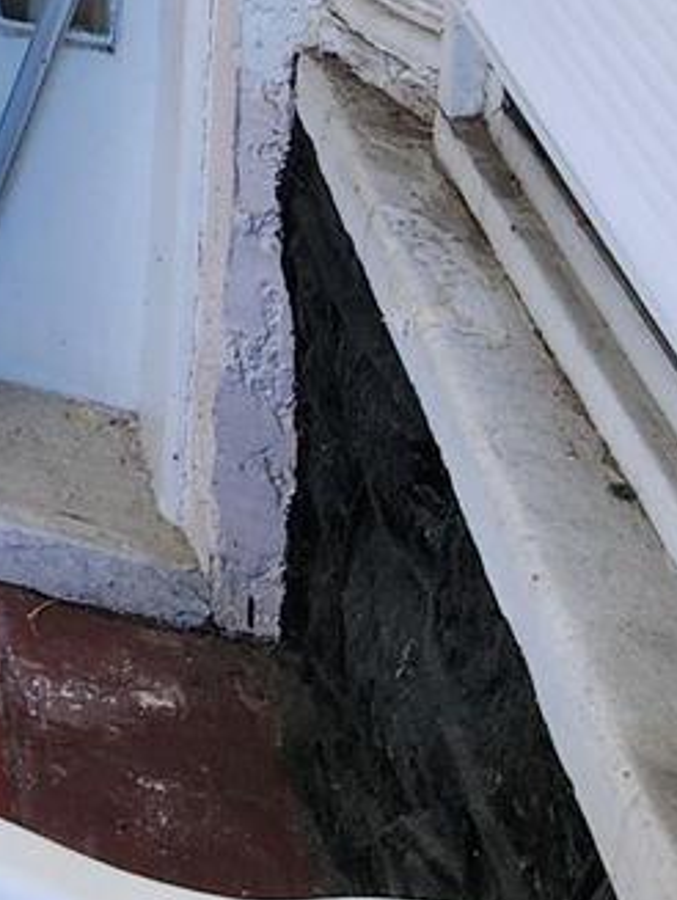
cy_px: -751
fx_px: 1588
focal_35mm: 61
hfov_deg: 15.8
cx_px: -837
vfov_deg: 20.8
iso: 80
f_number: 2.2
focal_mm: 2.2
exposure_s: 1/120
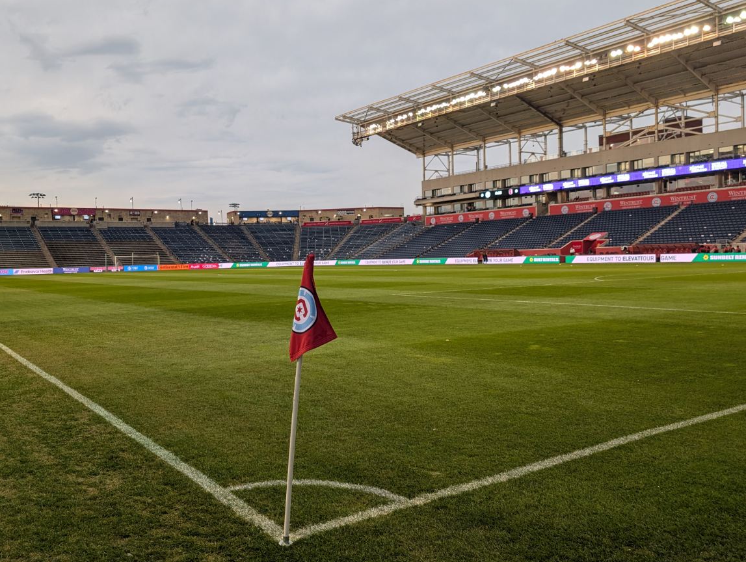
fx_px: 648
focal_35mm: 30
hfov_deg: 59.5
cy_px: 273
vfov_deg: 46.9
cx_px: 310
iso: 92
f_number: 1.68
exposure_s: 1/120
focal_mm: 6.9
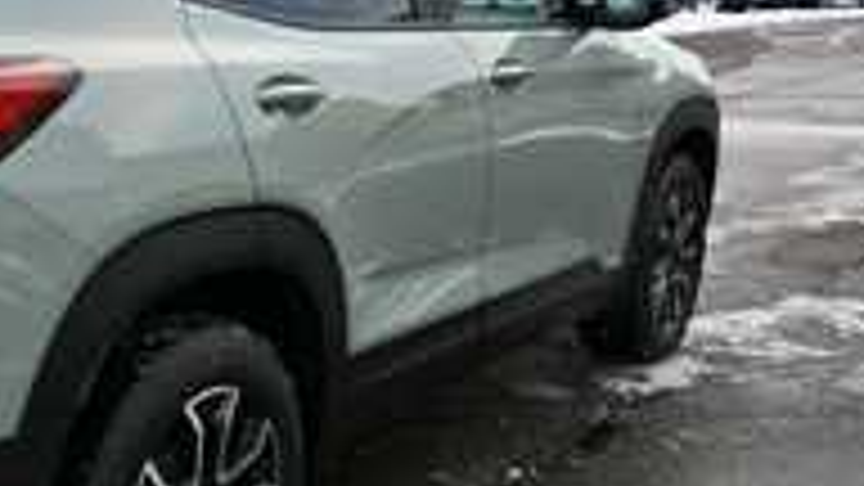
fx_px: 1352
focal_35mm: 59
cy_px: 227
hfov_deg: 33.4
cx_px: 68
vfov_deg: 20.4
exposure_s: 1/250
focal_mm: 18
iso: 360
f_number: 5.6
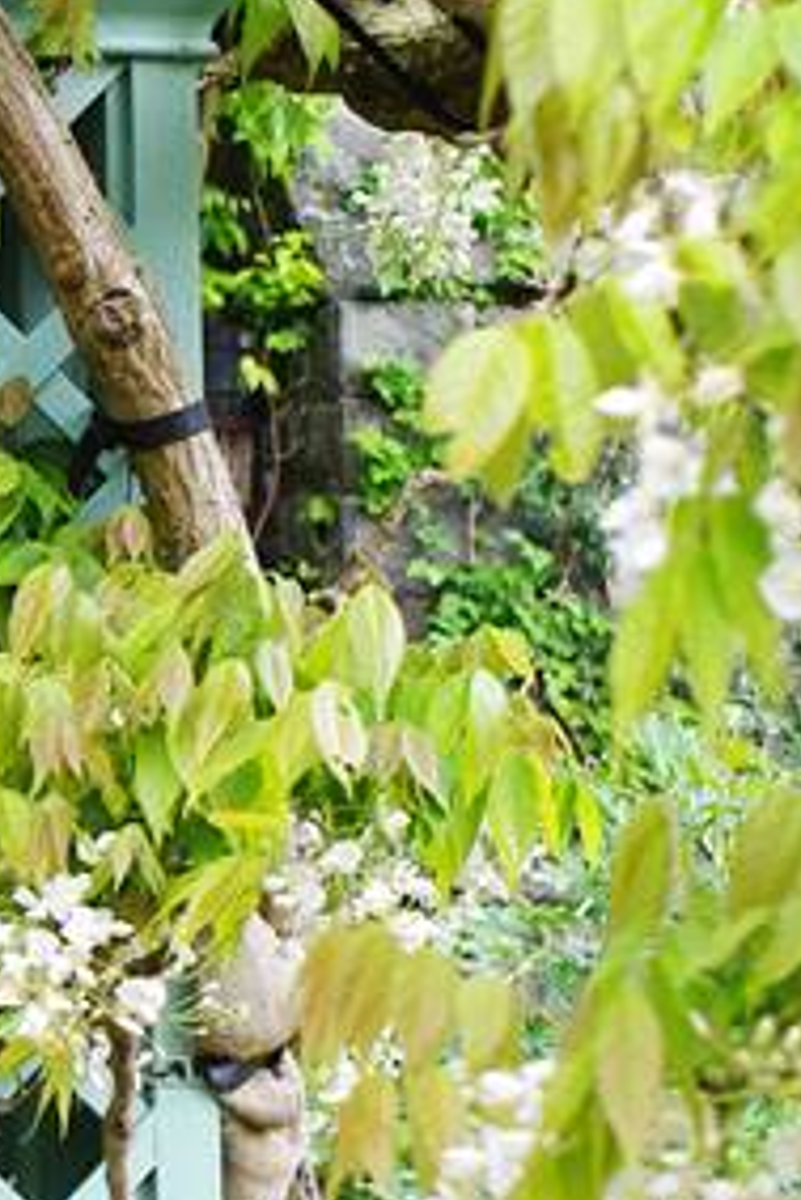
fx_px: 6266
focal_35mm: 188
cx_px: -447
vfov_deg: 10.9
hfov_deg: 7.2
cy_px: 1026
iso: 100
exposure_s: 1/125
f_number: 4.5
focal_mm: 35
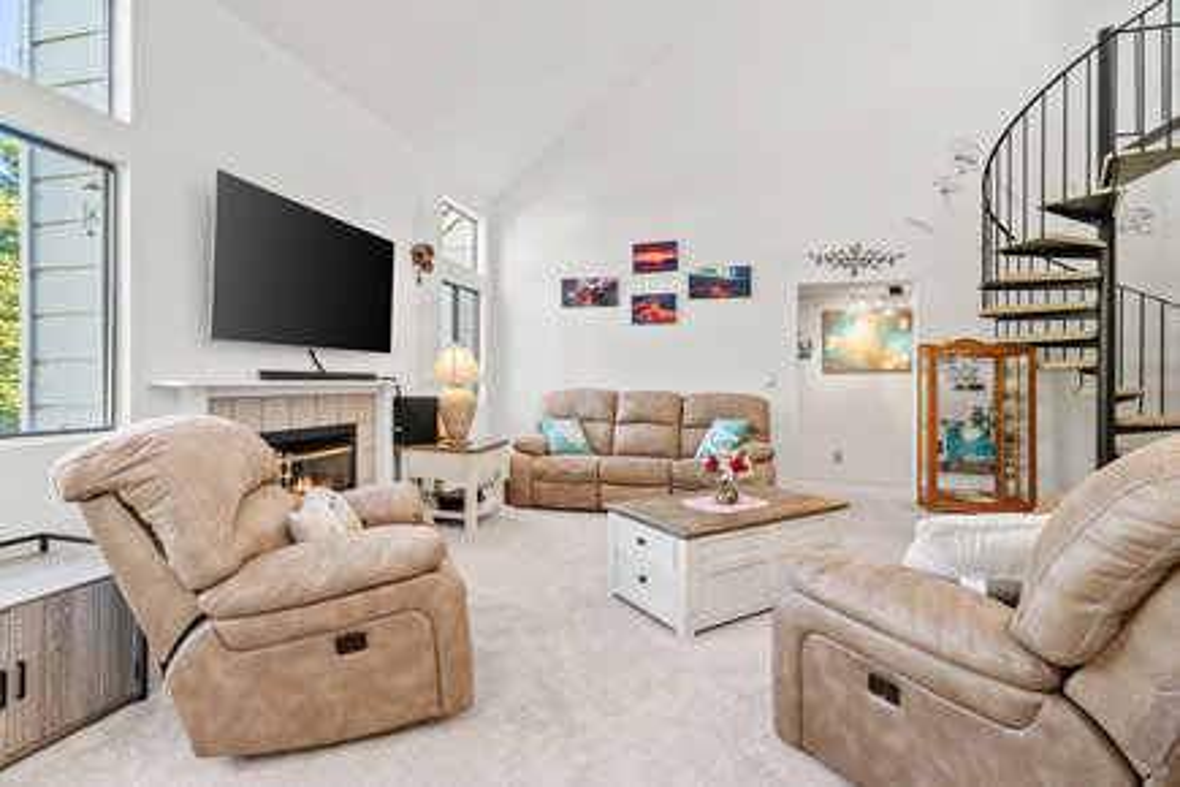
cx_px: 590
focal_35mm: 16
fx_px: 524
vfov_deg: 73.7
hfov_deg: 96.7
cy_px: 394
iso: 400
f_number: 9
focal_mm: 16
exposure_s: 1/5
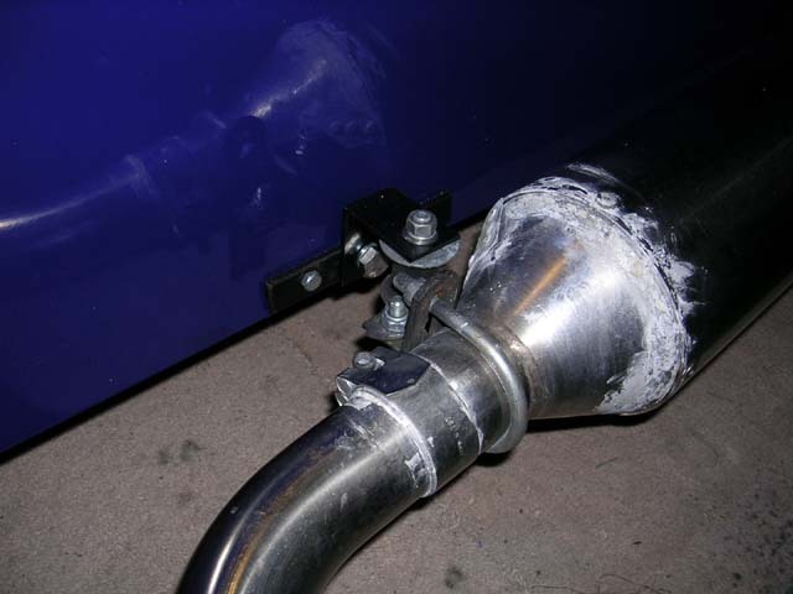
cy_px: 297
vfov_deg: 37.7
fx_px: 871
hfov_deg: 49.0
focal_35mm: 38
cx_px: 396
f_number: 2.8
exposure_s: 1/60.1
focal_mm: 5.8
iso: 50
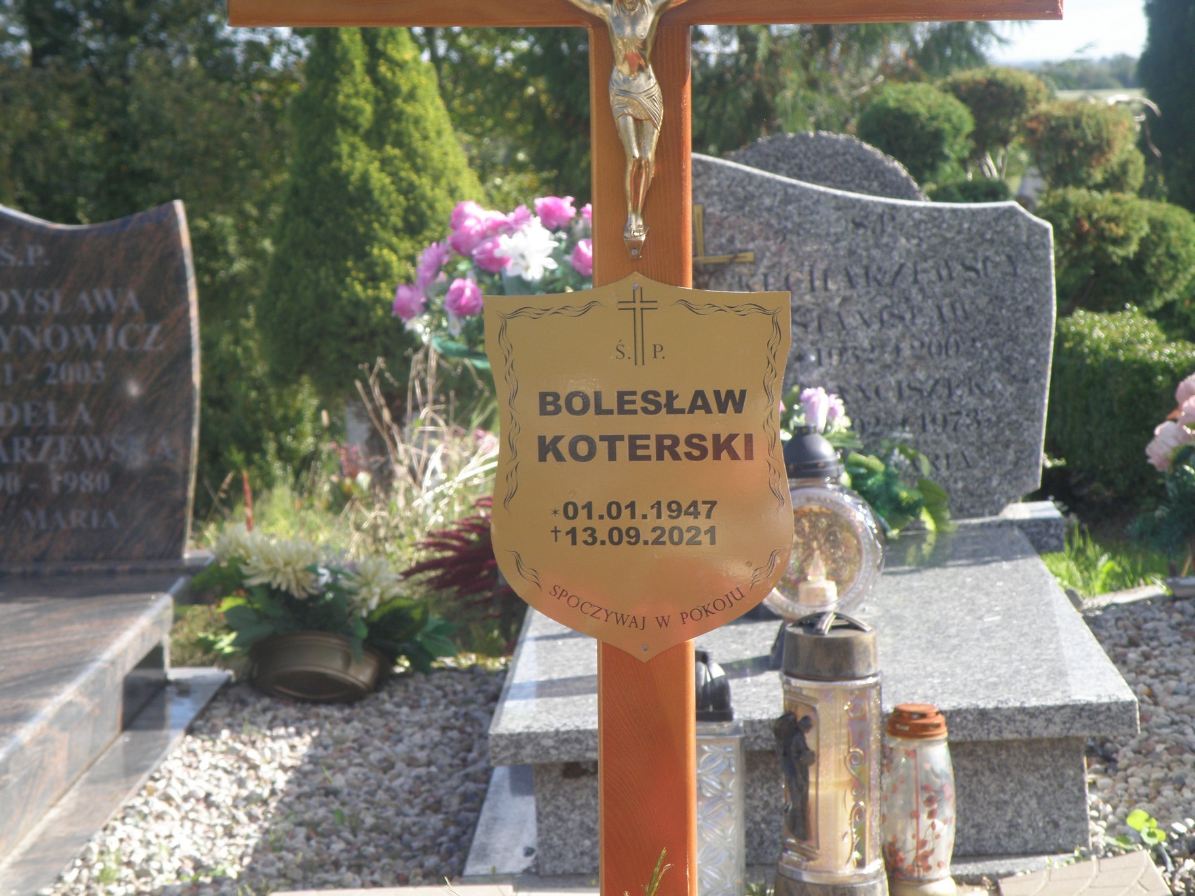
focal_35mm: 105
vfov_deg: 14.1
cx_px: 598
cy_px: 448
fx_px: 3625
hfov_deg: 18.7
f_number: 4.5
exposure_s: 1/200
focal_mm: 18.61
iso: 64
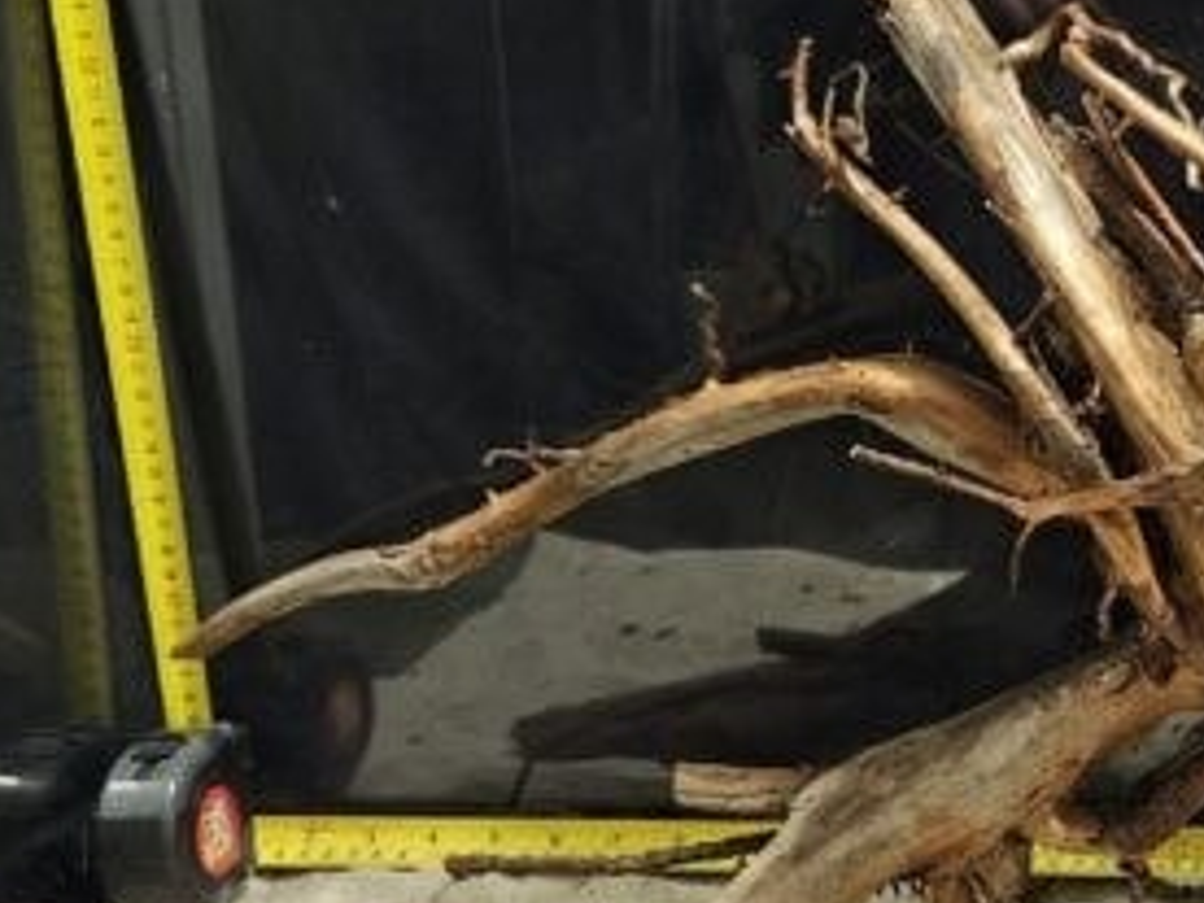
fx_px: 1739
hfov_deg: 35.9
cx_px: 1086
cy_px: 580
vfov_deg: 29.0
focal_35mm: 50
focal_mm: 5.4
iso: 800
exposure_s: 1/25
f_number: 1.8
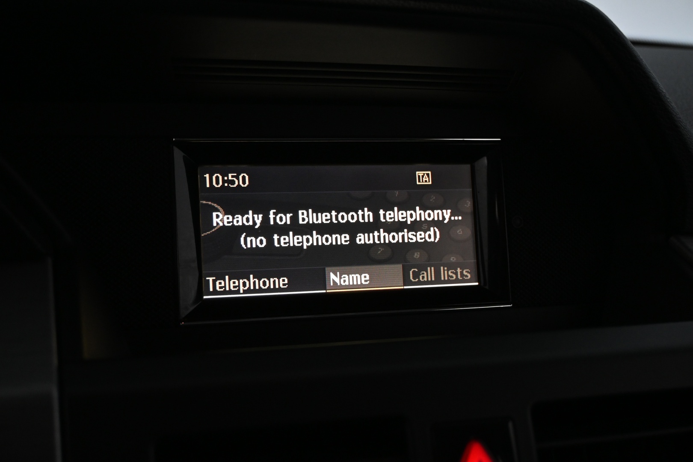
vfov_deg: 29.4
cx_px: 346
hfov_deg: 43.0
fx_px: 881
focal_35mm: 46
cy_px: 231
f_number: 4.8
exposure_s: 1/50
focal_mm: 30.5
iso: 1600
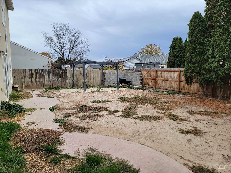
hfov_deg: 71.6
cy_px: 86
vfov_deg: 56.8
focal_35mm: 24
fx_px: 160
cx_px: 116
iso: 16
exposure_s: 1/400
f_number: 1.8
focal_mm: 6.7
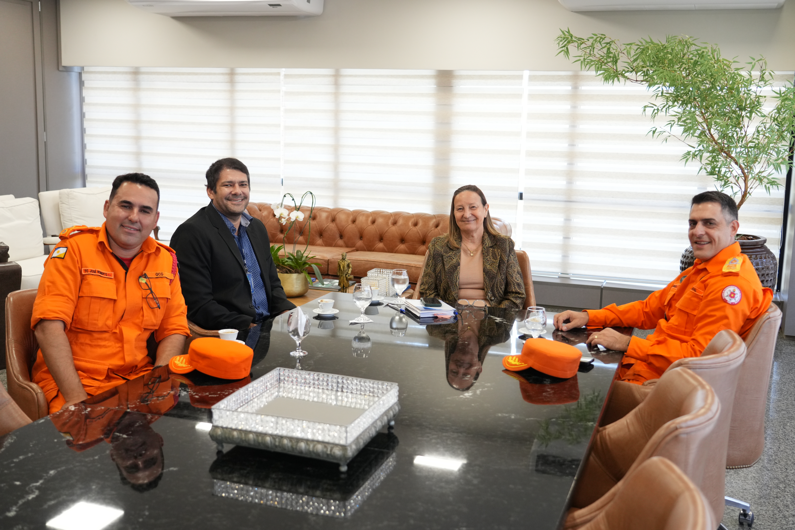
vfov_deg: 35.9
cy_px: 265
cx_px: 398
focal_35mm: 37
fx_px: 817
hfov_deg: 51.9
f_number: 4
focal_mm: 37
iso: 2000
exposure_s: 1/250
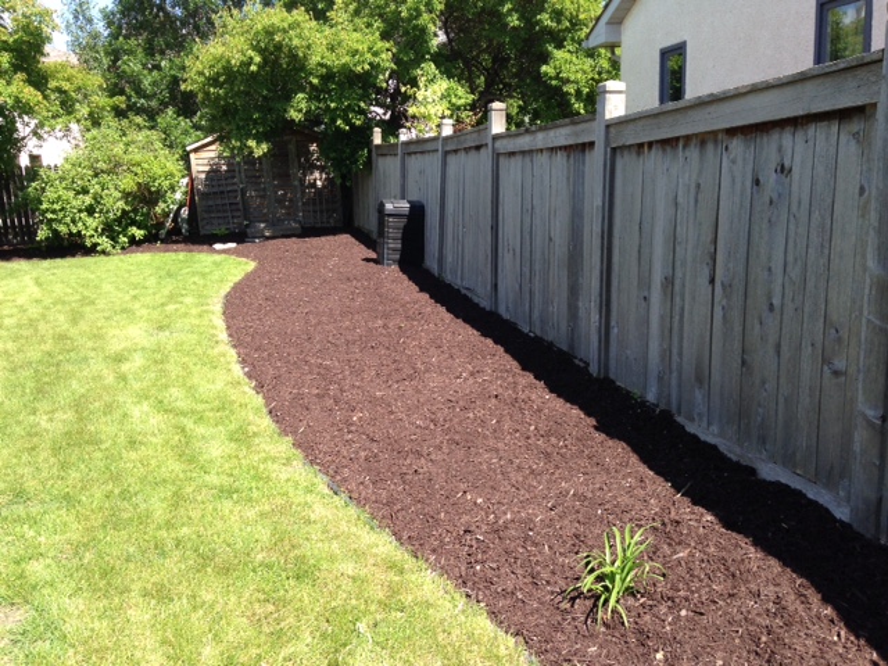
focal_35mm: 33
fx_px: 847
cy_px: 333
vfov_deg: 42.9
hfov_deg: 55.4
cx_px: 444
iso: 50
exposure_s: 1/493
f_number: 2.4
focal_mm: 4.12
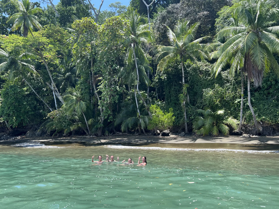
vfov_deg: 53.1
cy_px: 104
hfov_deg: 67.3
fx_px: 210
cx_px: 140
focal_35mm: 26
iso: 50
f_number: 1.5
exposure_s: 1/949
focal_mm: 5.7
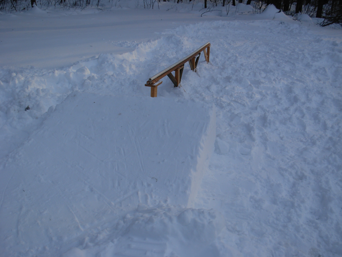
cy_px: 128
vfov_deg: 37.7
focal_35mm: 38
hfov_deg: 49.0
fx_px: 375
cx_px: 171
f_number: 2.9
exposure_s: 1/683
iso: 79
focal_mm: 6.3
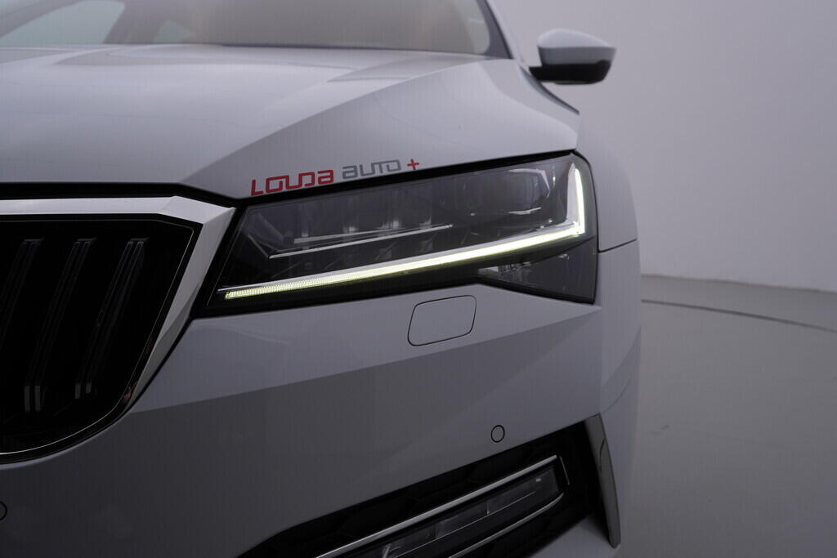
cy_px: 279
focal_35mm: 36
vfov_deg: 36.9
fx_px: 837
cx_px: 418
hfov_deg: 53.1
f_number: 5.6
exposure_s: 1/125
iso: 125
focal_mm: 24
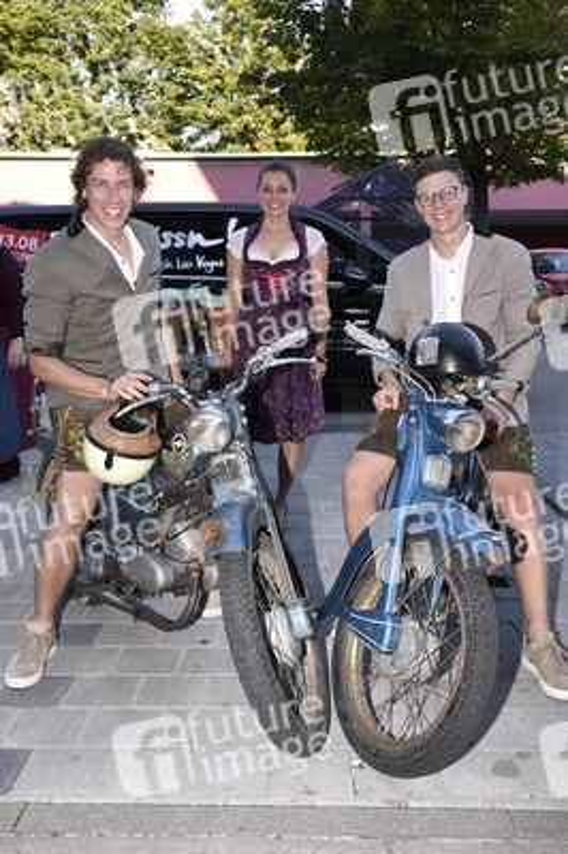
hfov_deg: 38.8
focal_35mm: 34
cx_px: 284
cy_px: 427
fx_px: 806
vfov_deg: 55.8
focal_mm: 34
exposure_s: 1/160
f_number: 8
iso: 500
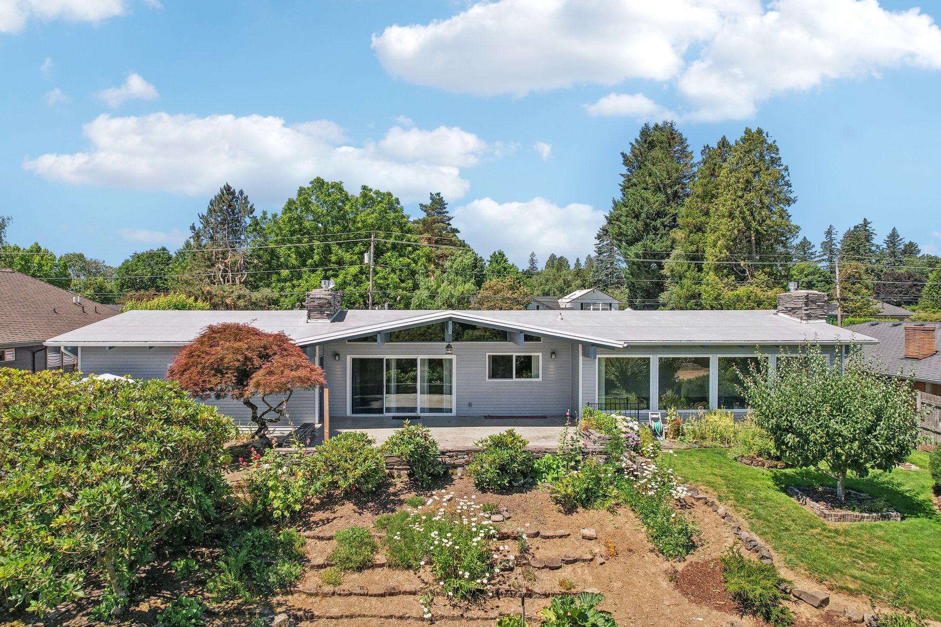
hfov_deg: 76.1
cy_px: 317
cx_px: 453
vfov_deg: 55.1
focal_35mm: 23
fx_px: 601
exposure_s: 1/400
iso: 110
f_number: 2.8
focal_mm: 8.4
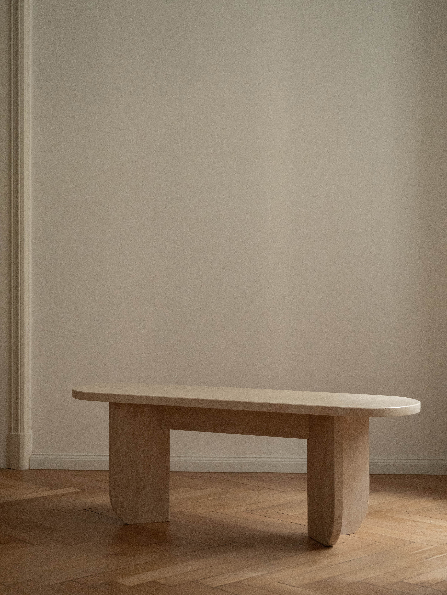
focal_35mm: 58
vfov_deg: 33.2
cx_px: 224
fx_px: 999
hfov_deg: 25.2
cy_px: 298
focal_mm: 29
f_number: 4
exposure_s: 1/60
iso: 1600
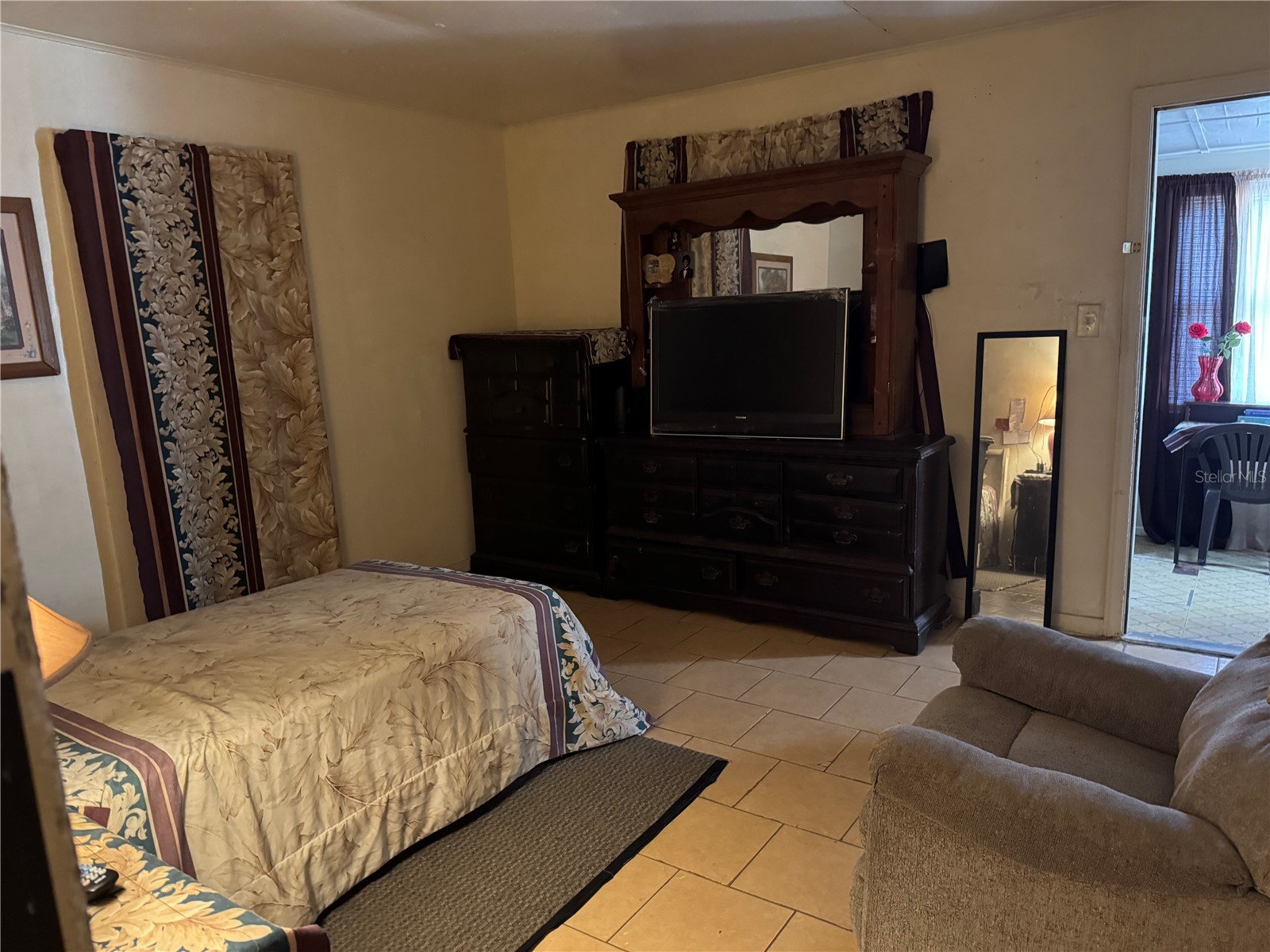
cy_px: 476
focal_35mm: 24
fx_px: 881
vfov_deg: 56.8
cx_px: 635
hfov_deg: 71.6
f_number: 1.78
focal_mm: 6.76
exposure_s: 1/30
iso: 1000
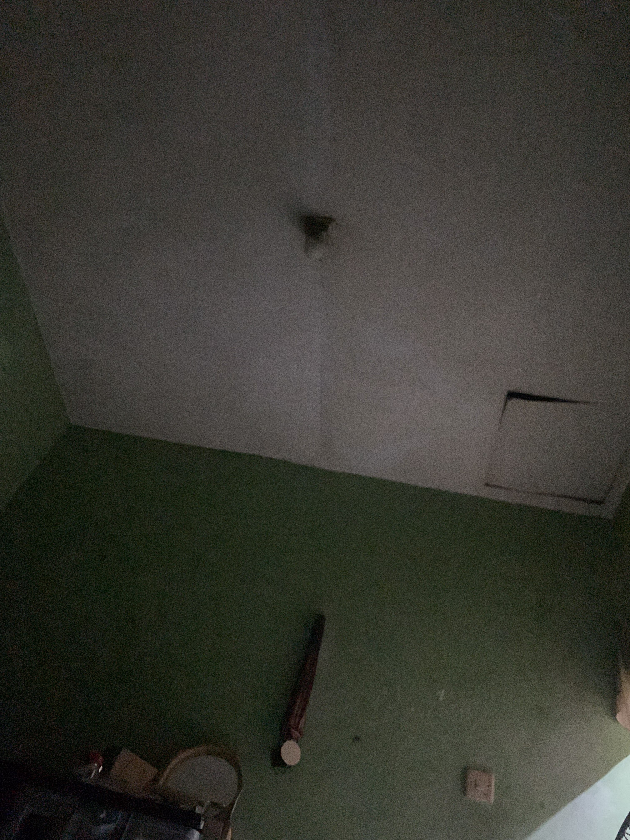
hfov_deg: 53.1
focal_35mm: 26
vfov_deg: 67.3
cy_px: 420
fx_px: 631
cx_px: 315
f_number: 1.8
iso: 1000
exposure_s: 1/14
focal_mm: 4.25
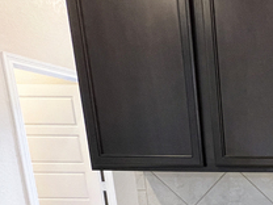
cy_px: 217
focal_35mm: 40
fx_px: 315
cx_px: 388
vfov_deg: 32.3
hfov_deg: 30.8
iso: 320
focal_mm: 1.57
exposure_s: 1/60
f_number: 1.8
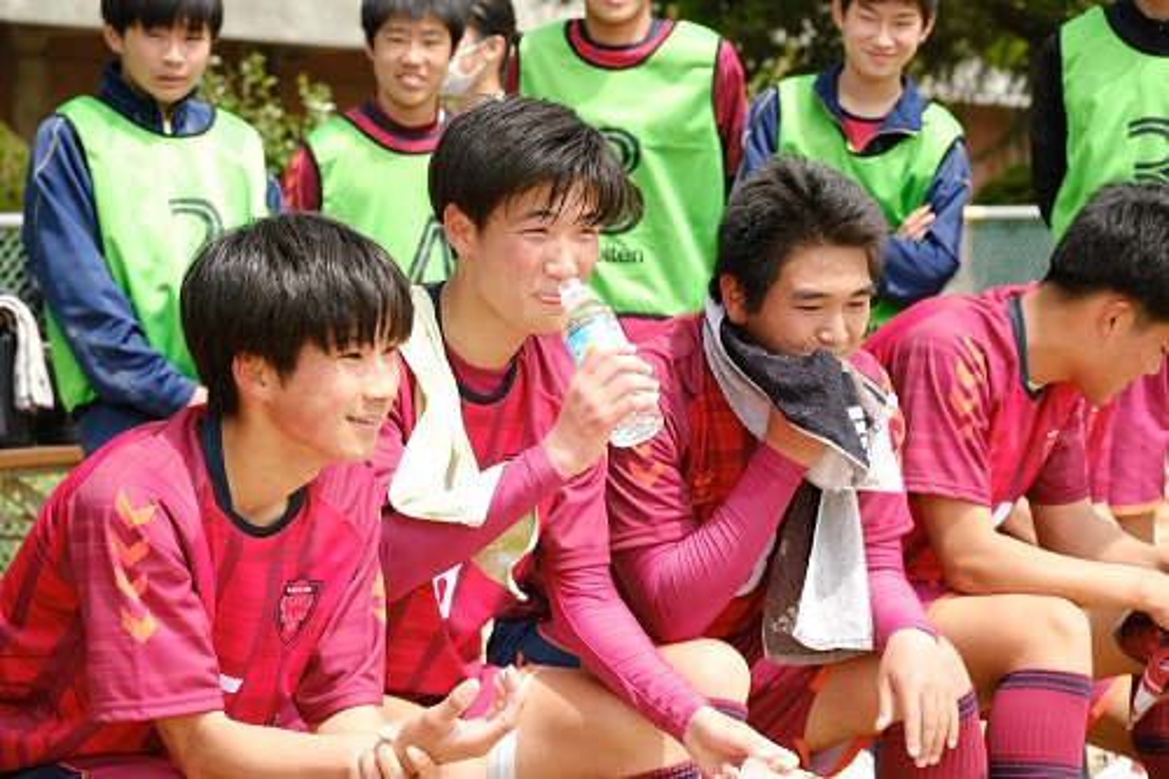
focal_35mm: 105
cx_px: 584
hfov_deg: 19.5
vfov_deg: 13.0
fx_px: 3408
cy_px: 390
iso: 640
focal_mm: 70
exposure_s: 1/1000
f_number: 5.6
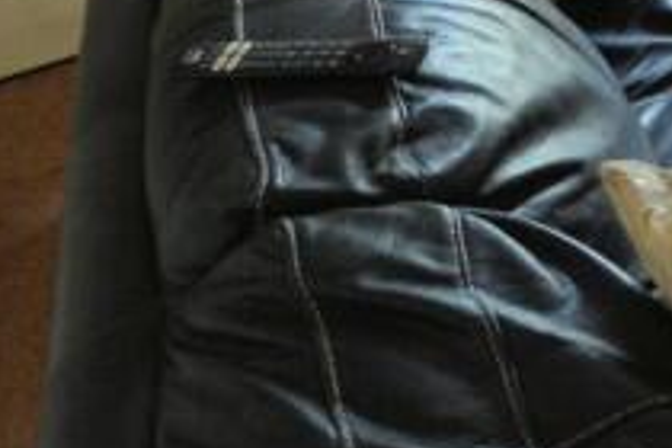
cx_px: 1344
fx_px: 1363
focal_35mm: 73
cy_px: -442
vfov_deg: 15.2
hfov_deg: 18.4
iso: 400
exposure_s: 1/25
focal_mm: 10
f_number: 8
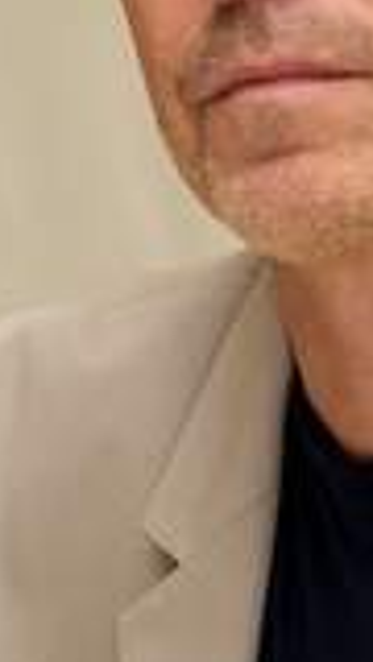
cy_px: 157
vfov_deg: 5.2
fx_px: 7367
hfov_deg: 2.9
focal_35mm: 419
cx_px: 365
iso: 800
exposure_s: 1/60
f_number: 5.6
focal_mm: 160
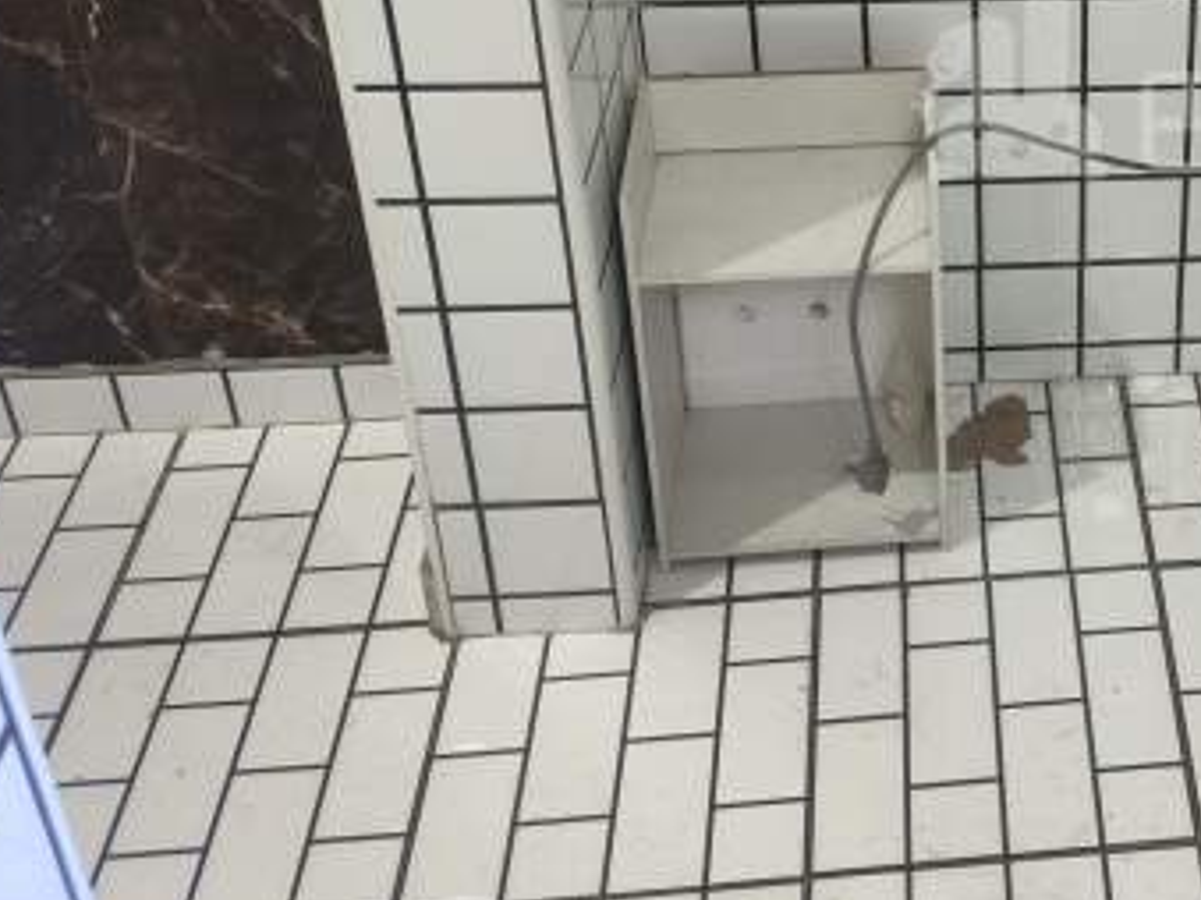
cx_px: 1194
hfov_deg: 30.5
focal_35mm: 59
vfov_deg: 24.1
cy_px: 85
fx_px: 2046
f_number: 1.79
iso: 675
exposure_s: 1/33.3
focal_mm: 4.71
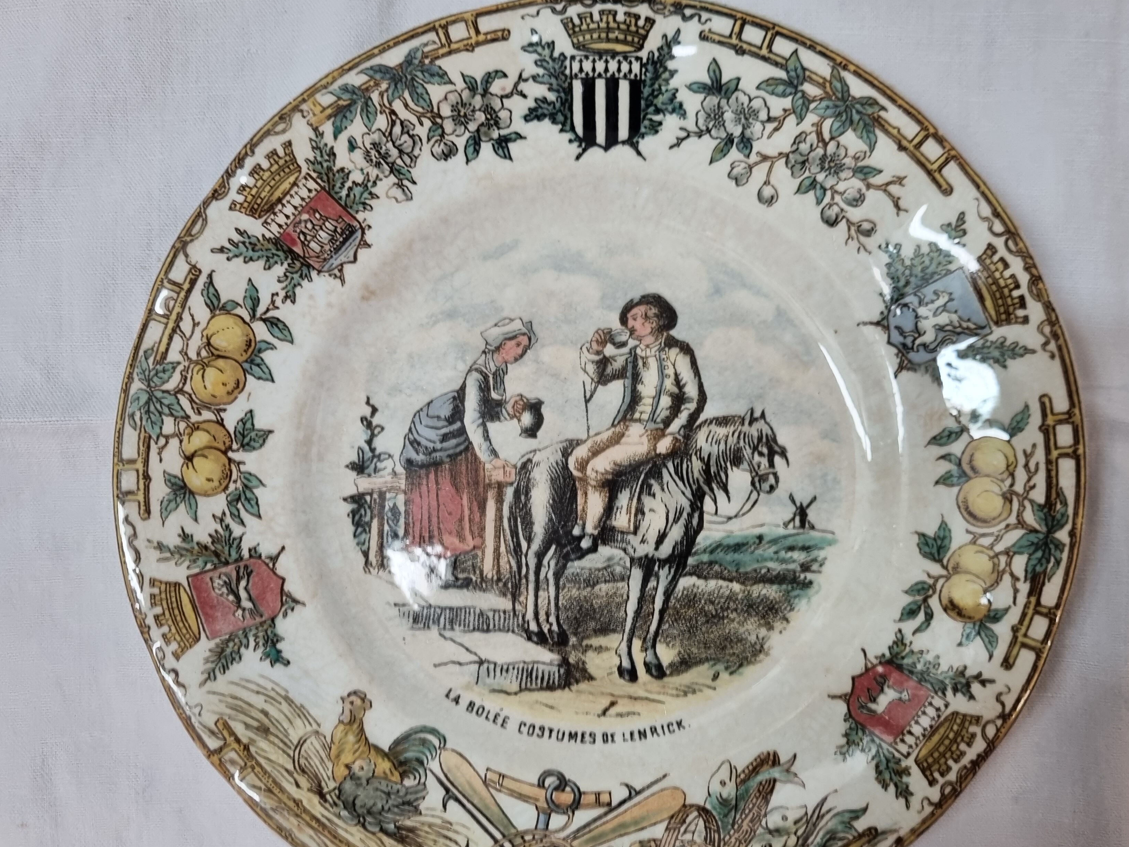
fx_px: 1044
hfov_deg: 56.8
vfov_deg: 44.0
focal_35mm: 32
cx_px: 603
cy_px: 489
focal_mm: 5.4
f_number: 1.8
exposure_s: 1/100
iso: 320
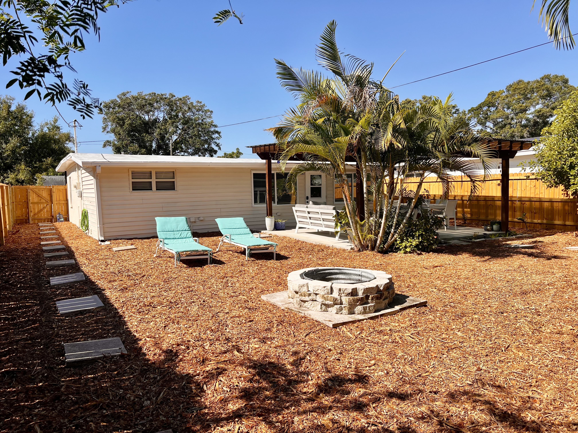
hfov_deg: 67.3
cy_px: 216
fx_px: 434
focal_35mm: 26
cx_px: 289
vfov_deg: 53.1
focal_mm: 5.7
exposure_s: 1/3831
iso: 50
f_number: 1.5
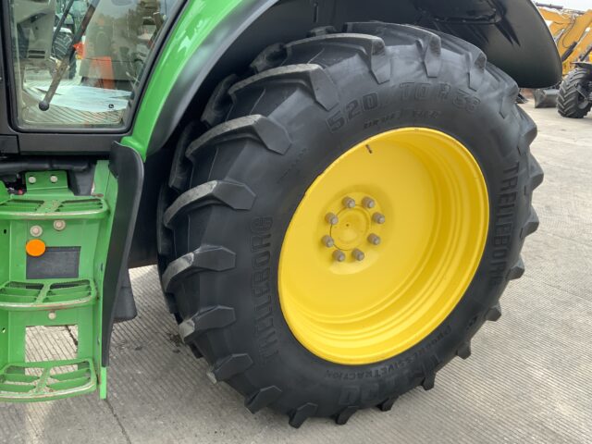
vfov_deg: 48.2
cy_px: 222
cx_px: 296
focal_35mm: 29
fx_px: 496
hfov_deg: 61.7
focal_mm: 3
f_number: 1.8
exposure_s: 1/127
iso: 16
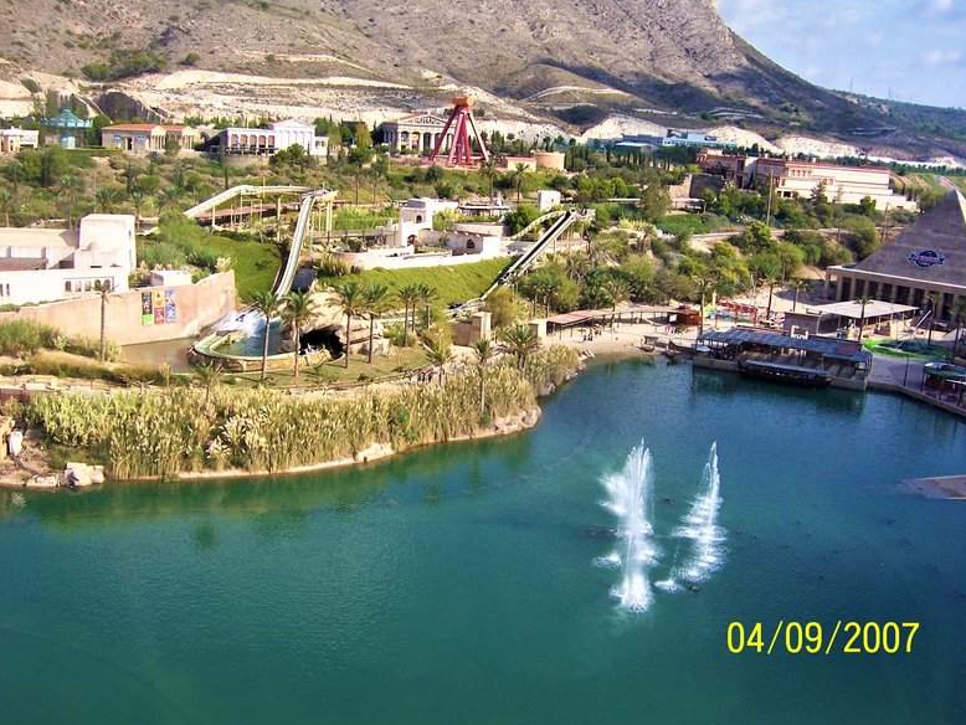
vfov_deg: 38.7
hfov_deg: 50.1
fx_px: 1033
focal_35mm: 37
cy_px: 360
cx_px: 478
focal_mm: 6
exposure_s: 1/1000
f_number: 3
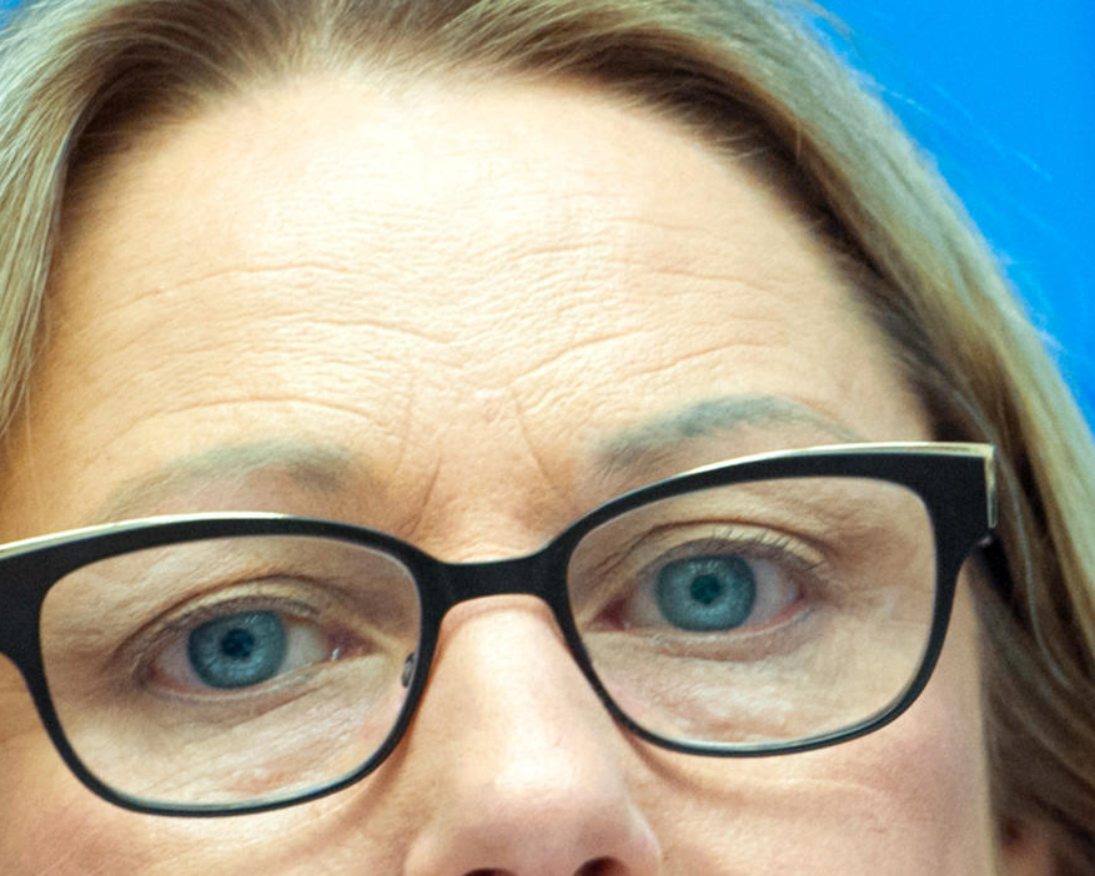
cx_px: 1154
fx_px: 27034
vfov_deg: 1.9
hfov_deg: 2.3
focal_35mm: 834
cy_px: 363
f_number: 3.2
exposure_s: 1/160
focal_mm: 195
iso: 1600
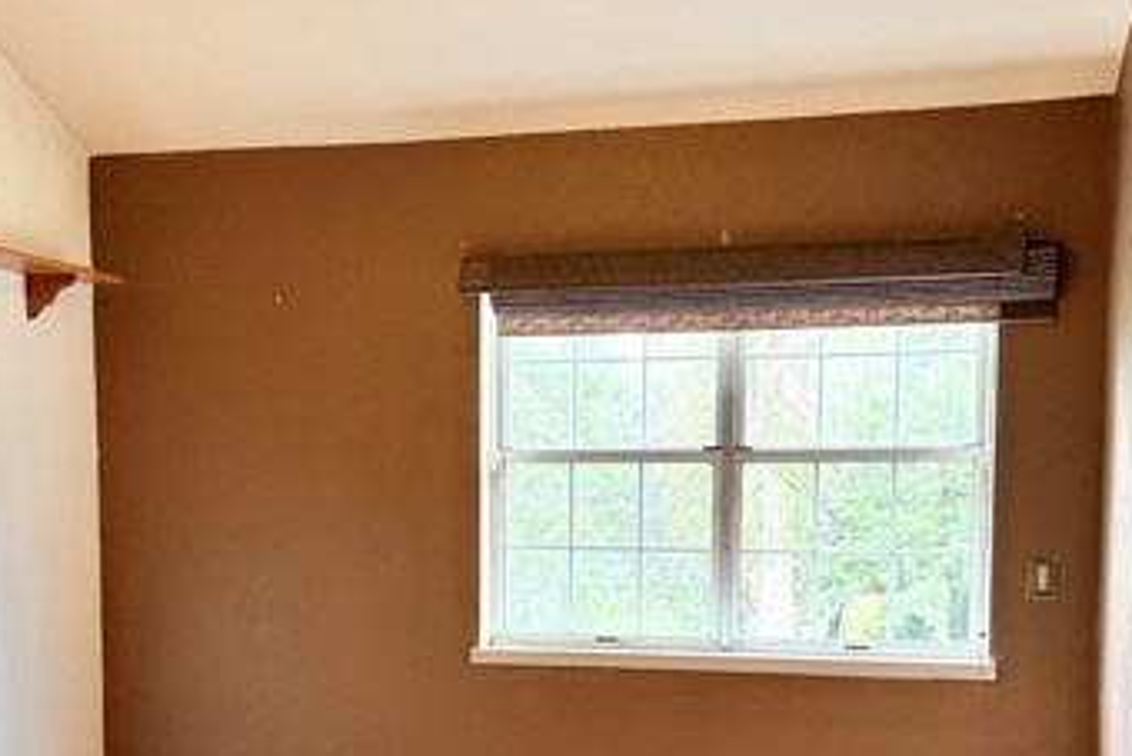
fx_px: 1478
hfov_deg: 41.9
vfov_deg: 28.1
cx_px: 513
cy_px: 603
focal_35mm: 47
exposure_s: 1/60
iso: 160
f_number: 1.78
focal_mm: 6.76
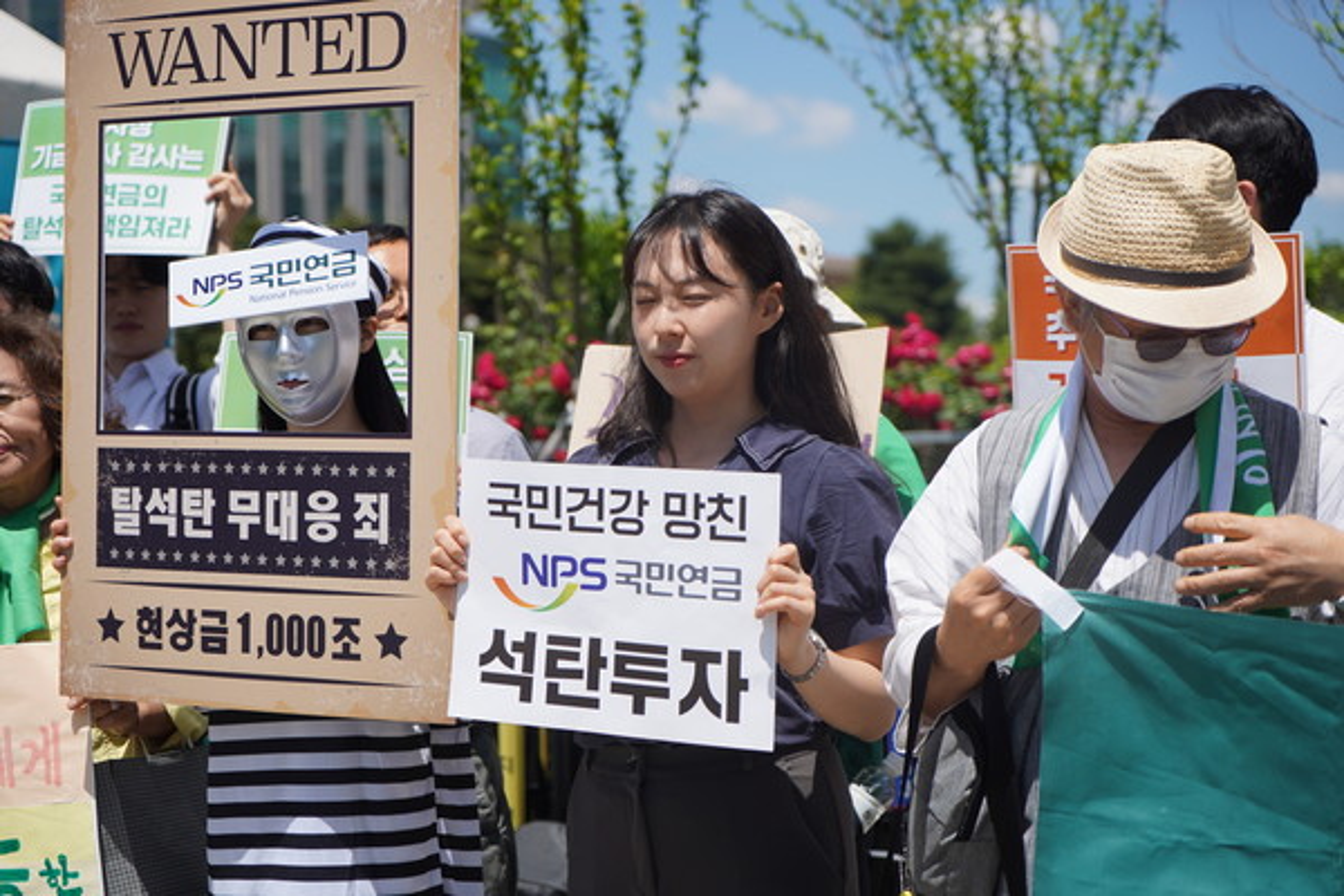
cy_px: 448
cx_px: 672
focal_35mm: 70
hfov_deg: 28.8
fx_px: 2613
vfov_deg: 19.5
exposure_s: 1/3200
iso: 200
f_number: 4
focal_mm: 70
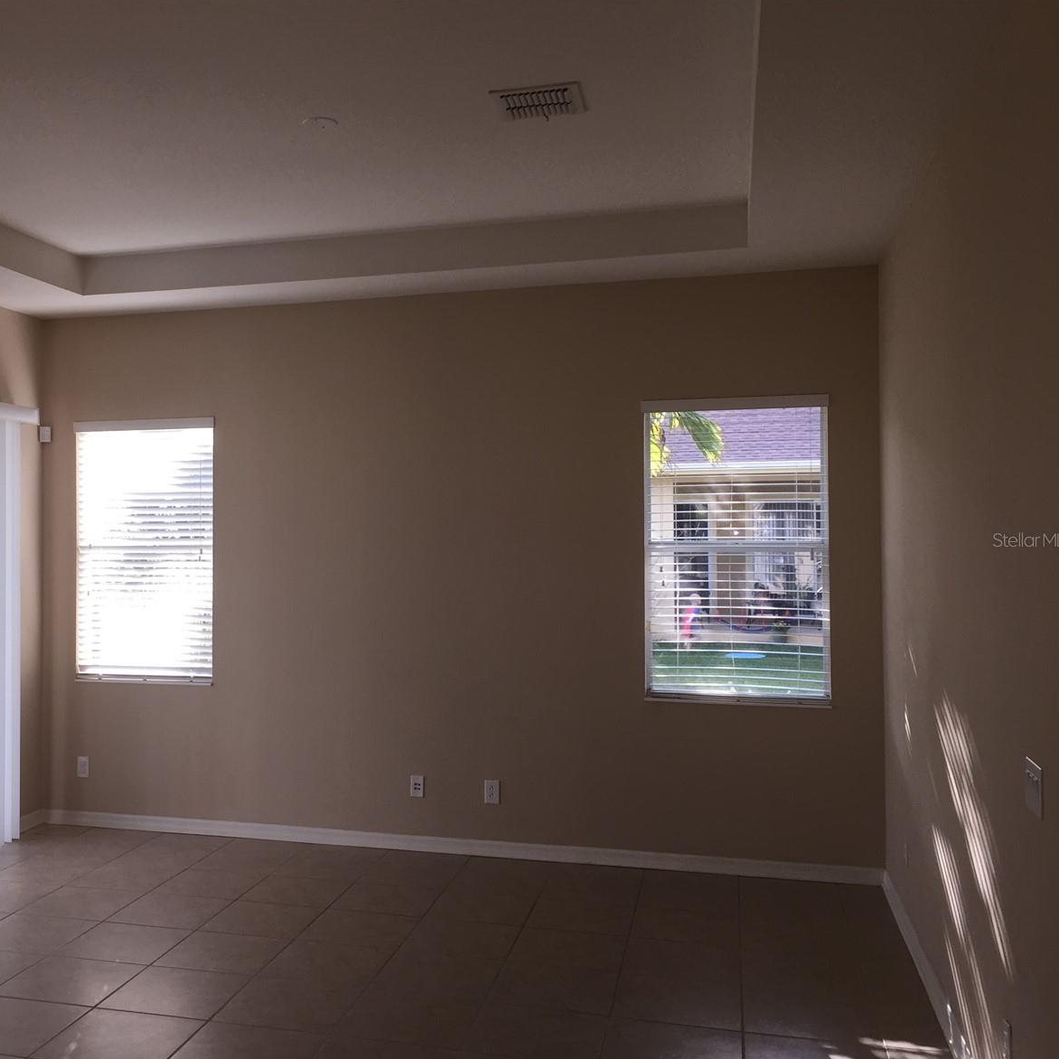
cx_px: 355
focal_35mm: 35
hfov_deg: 46.5
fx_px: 1211
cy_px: 539
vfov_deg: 47.2
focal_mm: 4.15
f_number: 2.2
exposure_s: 1/133
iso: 40
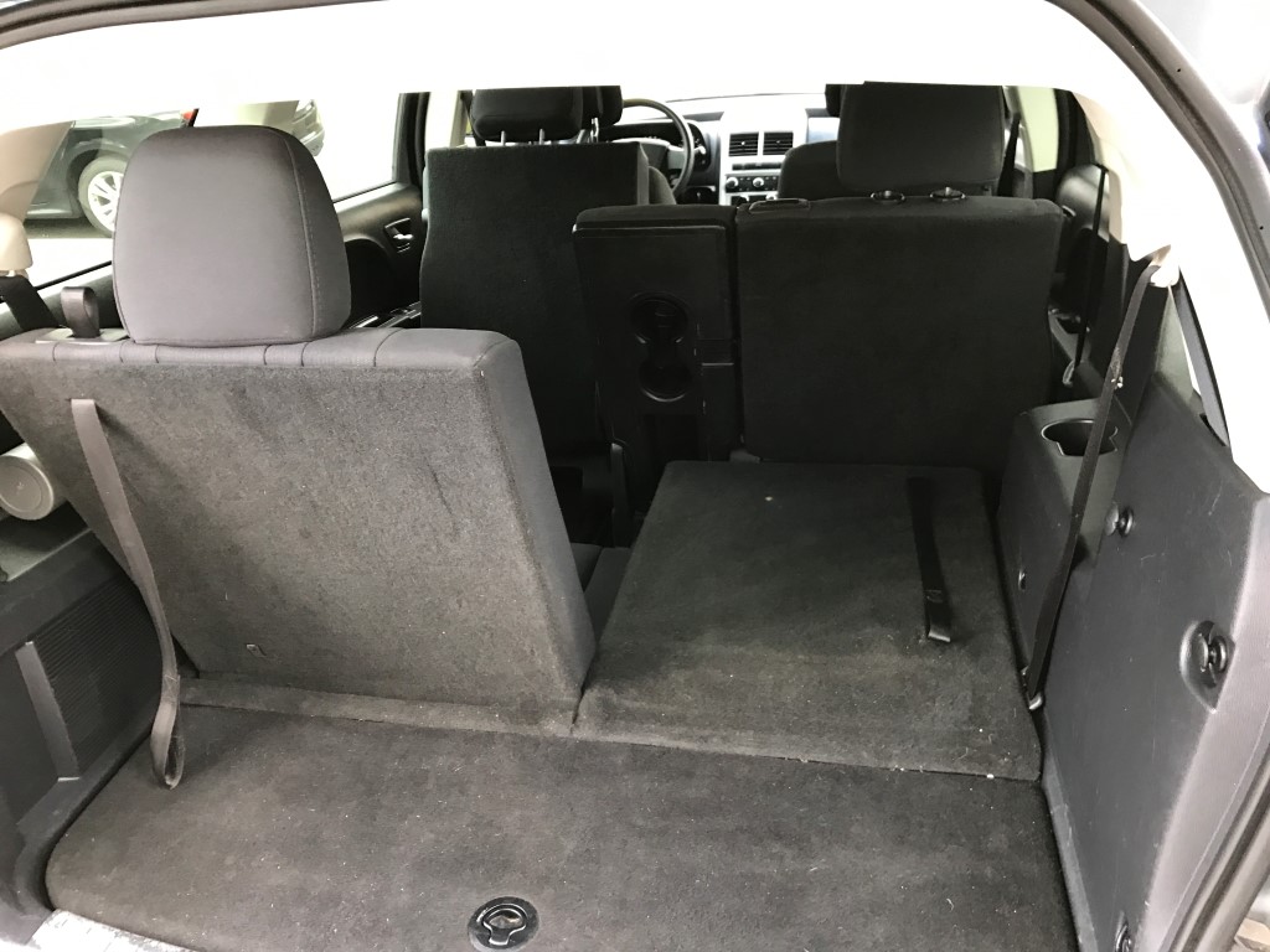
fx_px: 1027
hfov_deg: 63.4
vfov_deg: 49.7
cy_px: 476
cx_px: 635
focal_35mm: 28
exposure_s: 1/30
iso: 40
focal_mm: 3.99
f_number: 1.8
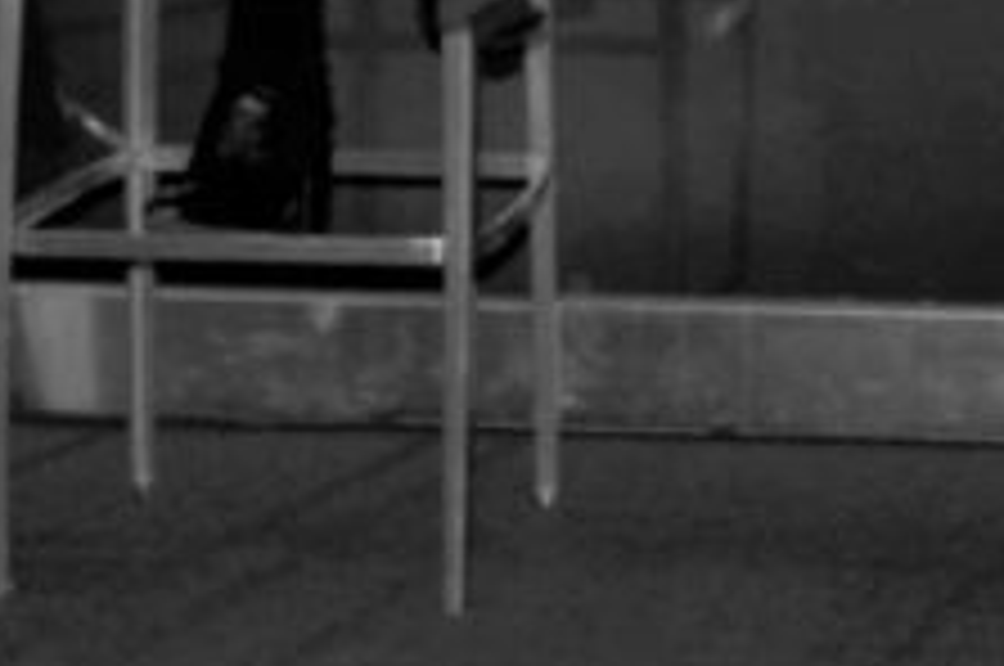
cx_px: -275
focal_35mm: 220
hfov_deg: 9.2
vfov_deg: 6.0
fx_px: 6127
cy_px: -871
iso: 100
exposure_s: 1/125
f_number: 8
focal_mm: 28
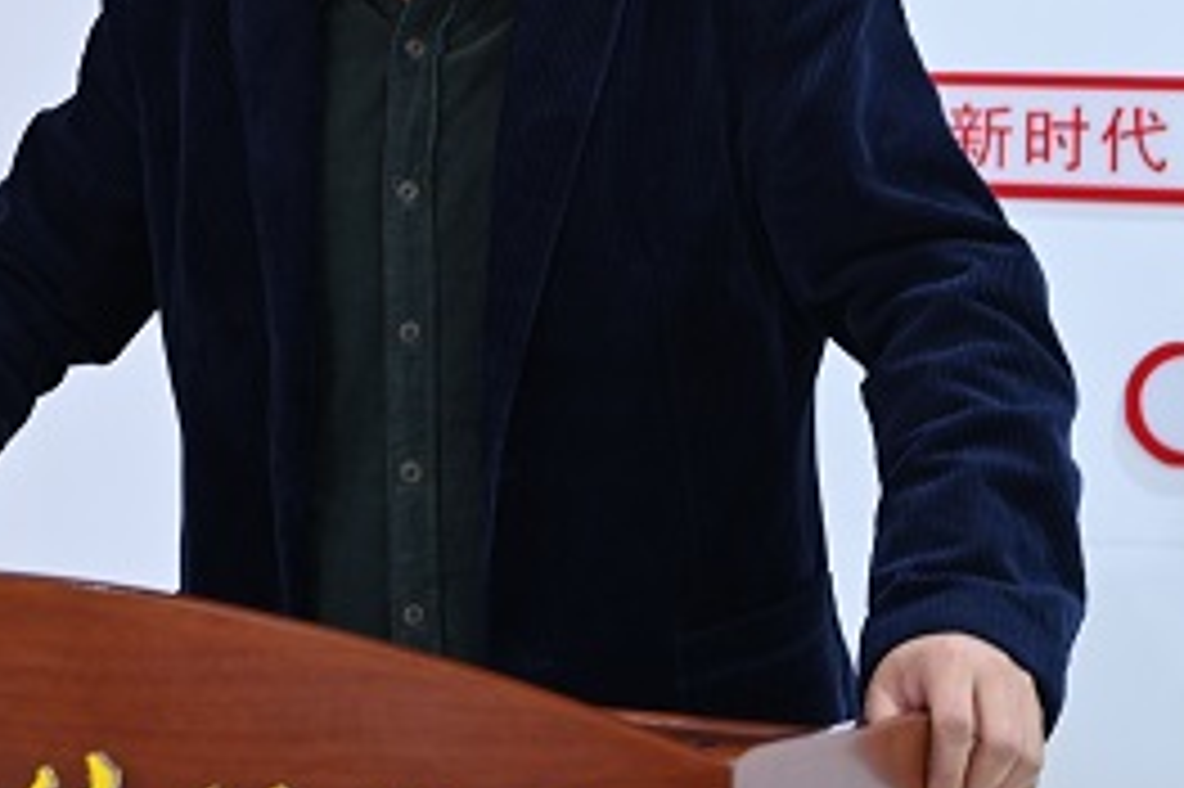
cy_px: 88
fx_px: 3221
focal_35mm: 98
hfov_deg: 20.8
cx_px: 441
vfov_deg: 13.8
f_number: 4
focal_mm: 43
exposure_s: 1/30
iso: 1600
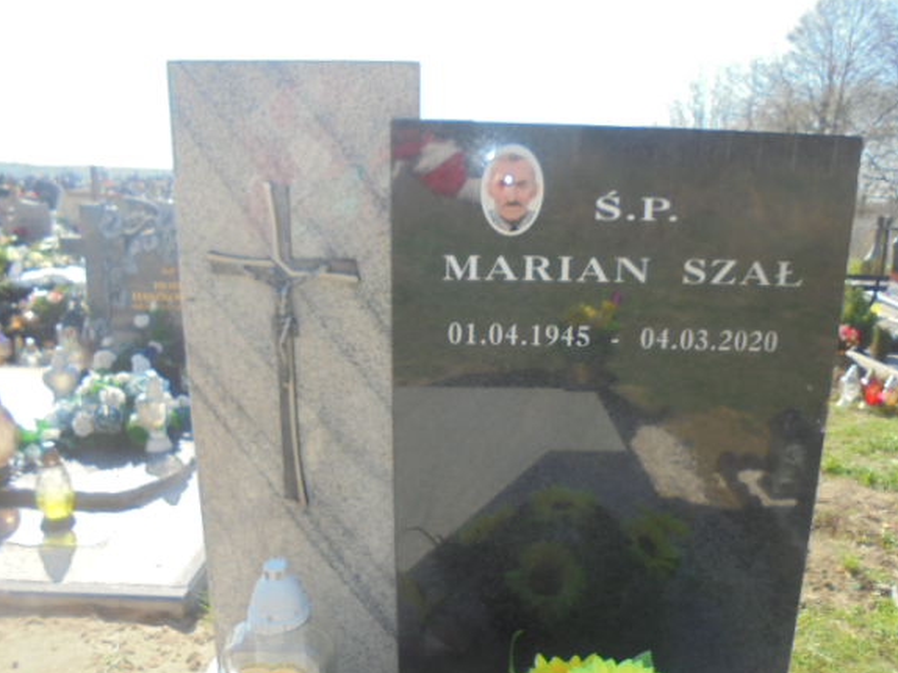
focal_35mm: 29
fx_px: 752
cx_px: 494
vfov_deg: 48.2
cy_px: 355
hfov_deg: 61.5
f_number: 11.5
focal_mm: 4.6
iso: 100
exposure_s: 1/200
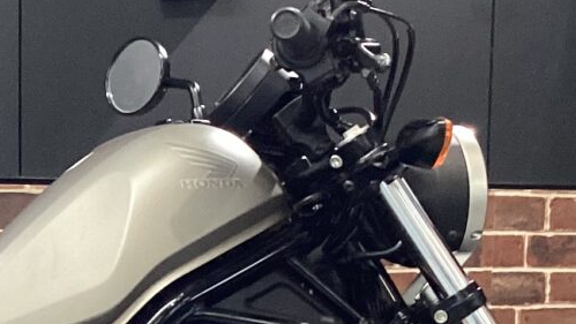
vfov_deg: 9.1
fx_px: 1986
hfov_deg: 16.0
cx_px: -77
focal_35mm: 130
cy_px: 503
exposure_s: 1/60
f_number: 2.4
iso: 320
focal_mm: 3.3
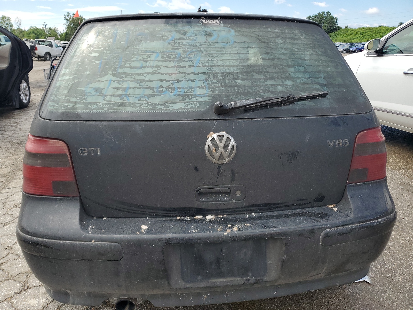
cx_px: 206
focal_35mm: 26
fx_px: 310
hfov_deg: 67.3
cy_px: 155
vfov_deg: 53.1
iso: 50
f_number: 1.5
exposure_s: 1/2000
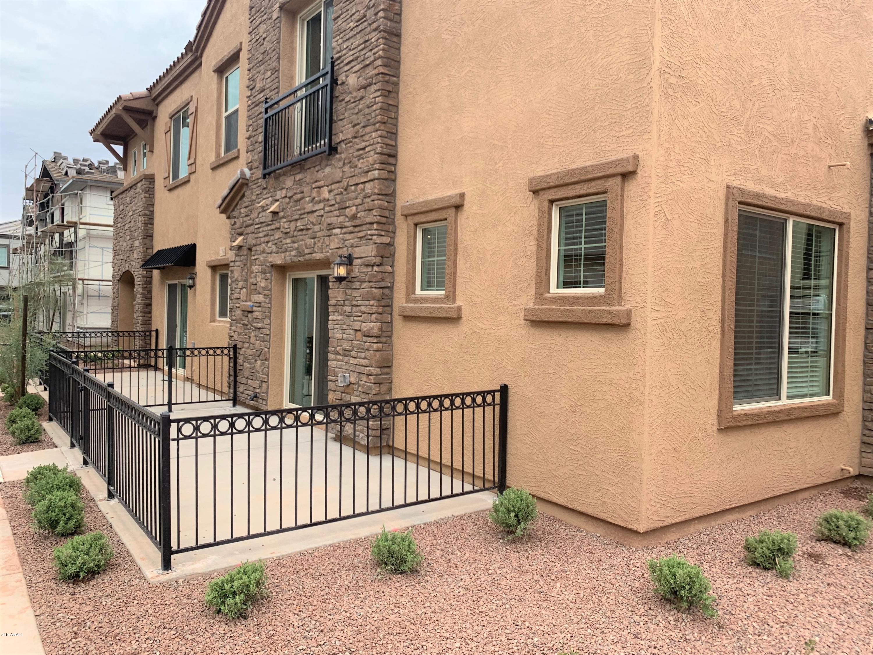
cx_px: 436
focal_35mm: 26
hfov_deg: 67.3
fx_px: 656
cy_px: 328
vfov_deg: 53.1
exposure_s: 1/749
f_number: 1.8
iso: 25
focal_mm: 4.25
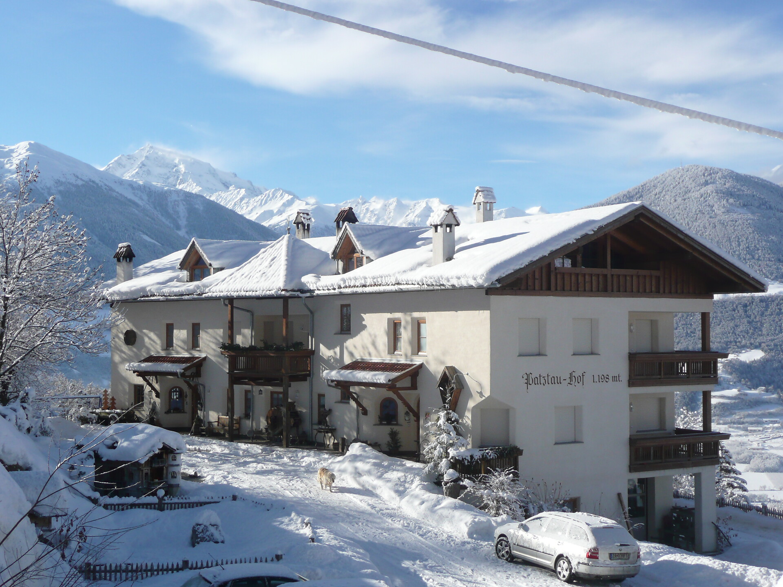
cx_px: 392
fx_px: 1131
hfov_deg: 38.2
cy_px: 294
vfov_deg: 29.1
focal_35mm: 50
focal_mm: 8.2
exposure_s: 1/800
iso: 100
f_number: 4.2
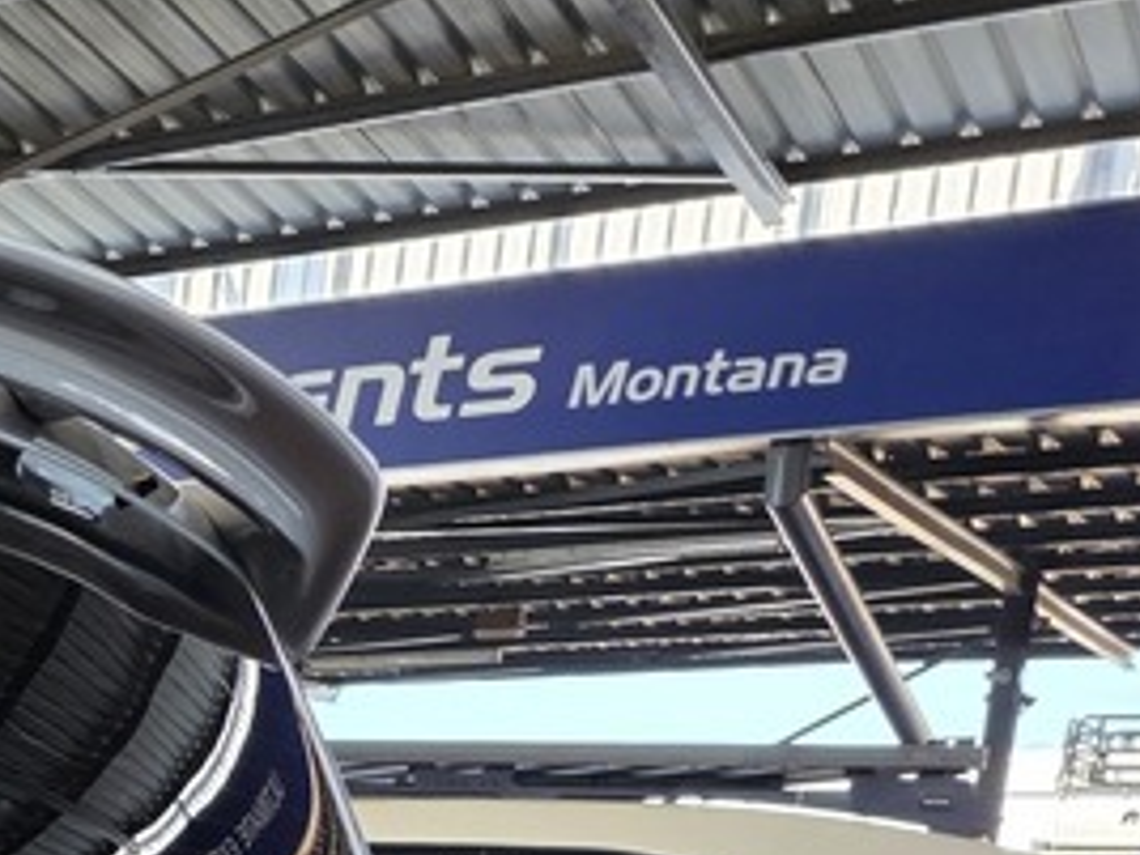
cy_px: 1459
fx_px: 2898
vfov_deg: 14.9
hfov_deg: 17.3
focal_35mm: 88
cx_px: -1025
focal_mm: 6.25
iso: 12
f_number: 1.7
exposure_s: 1/60.5
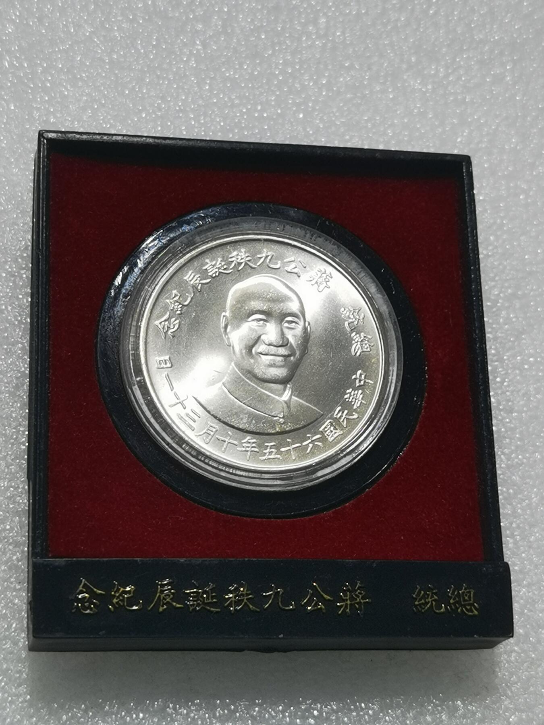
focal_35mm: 70
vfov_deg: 27.8
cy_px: 362
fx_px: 1467
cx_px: 272
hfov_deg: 21.0
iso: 50
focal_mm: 6.67
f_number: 1.9
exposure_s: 1/112
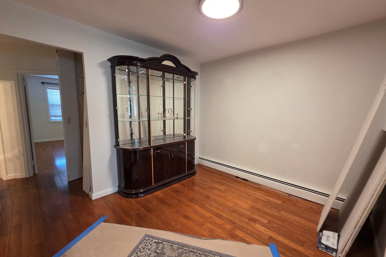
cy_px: 130
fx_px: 150
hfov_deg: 104.2
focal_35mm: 14
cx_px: 198
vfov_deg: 81.2
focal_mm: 2.2
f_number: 1.9
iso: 320
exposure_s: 1/60
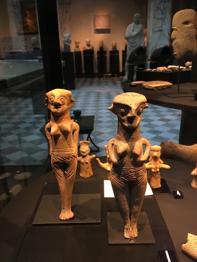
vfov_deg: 61.6
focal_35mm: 29
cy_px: 131
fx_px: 220
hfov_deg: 48.3
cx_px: 98
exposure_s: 1/33
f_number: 2.2
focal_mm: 4.15
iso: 160
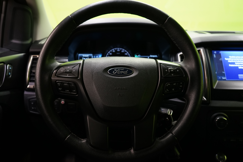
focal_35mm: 32
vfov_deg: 41.1
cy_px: 81
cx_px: 122
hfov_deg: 58.7
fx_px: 216
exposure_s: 1/20
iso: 1600
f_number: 5.6
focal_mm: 32
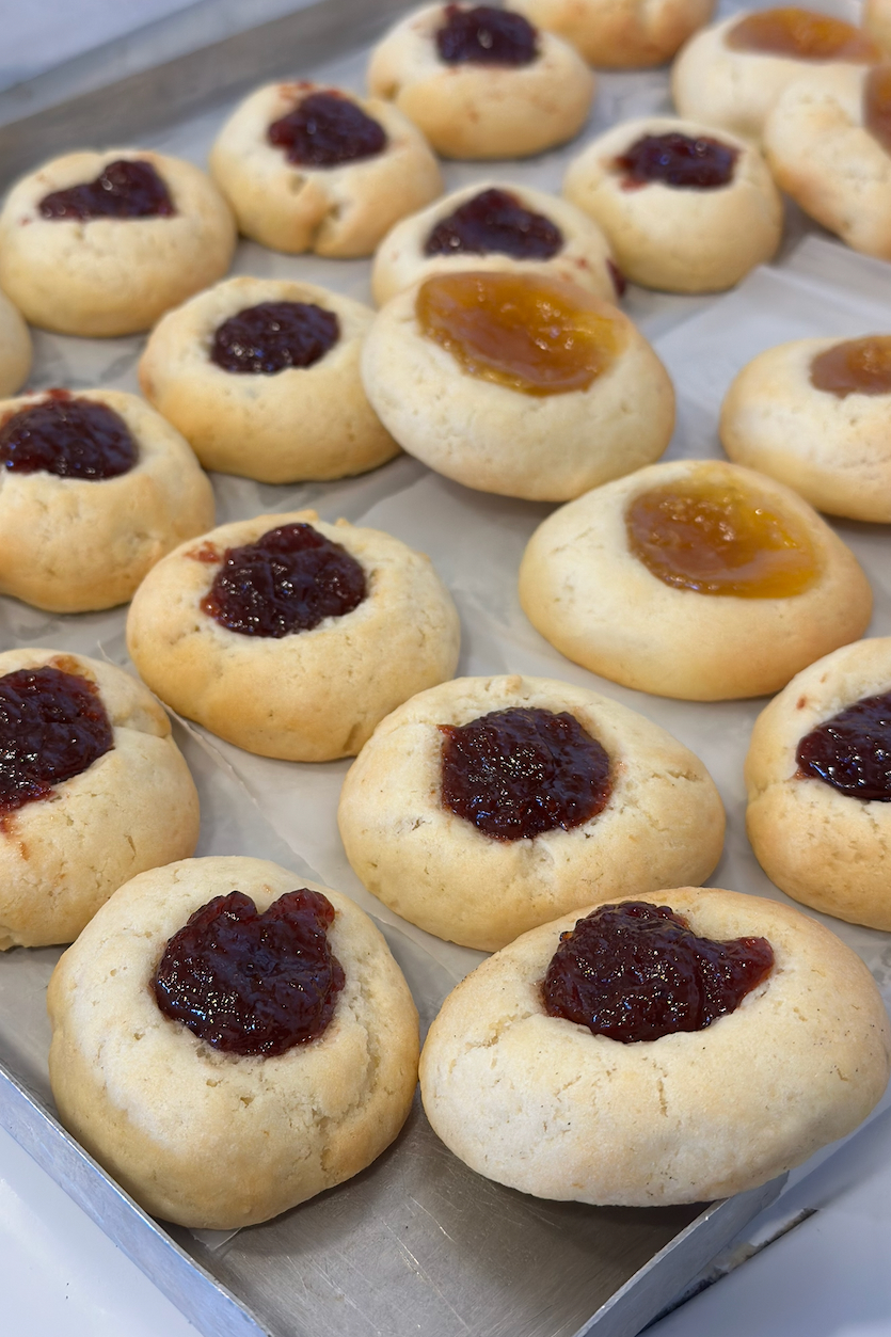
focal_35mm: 51
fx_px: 1894
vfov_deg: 38.9
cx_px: 409
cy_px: 679
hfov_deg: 26.5
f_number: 1.78
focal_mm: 6.86
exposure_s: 1/50
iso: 100
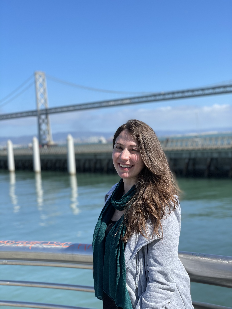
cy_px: 154
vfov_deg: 36.8
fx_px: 465
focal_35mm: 52
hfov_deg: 28.0
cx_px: 116
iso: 25
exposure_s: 1/1199
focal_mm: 6
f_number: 2
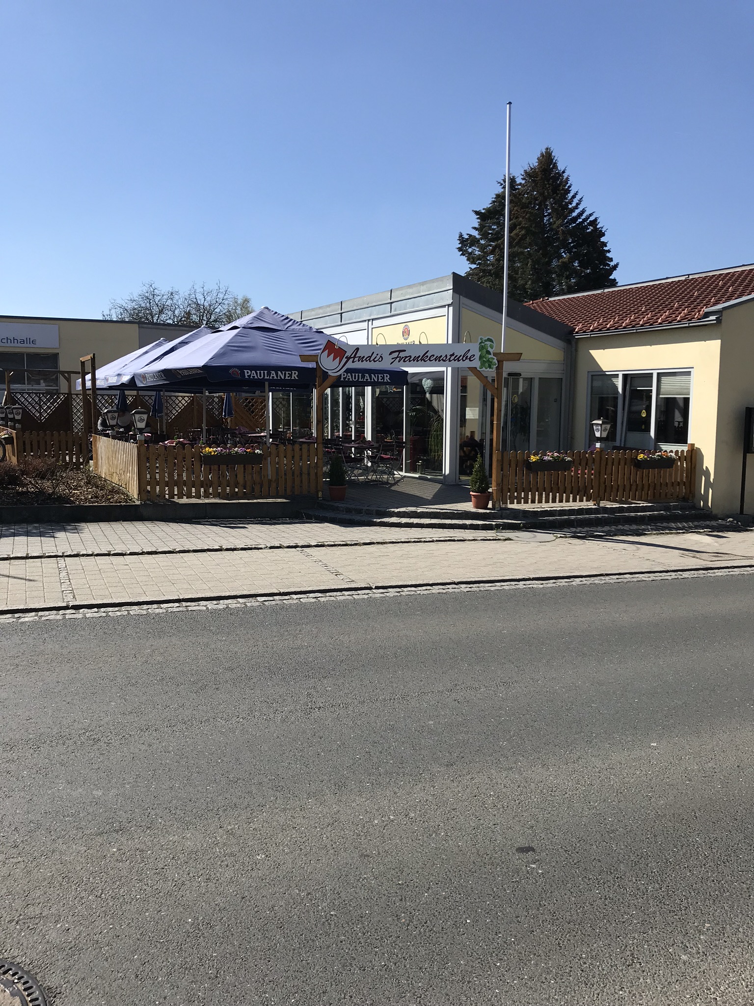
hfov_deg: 49.7
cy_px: 503
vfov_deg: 63.4
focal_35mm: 28
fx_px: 813
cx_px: 377
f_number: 1.8
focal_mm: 3.99
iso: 20
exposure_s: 1/2660
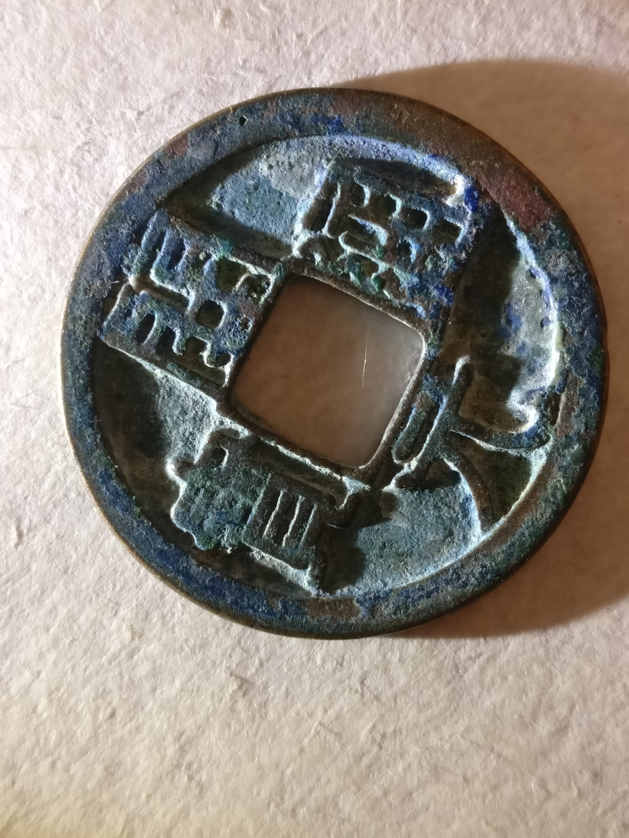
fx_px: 678
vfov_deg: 63.4
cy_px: 419
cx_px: 314
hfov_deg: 49.7
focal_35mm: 28
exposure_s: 1/33
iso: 200
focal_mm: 4.26
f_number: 2
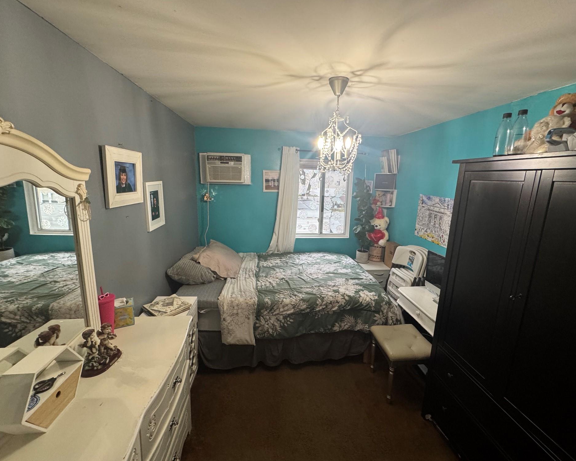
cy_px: 225
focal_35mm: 15
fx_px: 256
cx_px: 300
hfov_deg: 96.7
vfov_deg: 84.0
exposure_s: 1/60
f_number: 2.2
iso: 250
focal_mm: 2.22
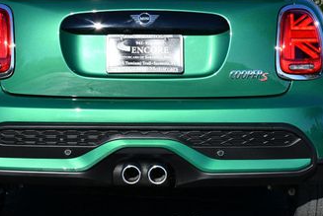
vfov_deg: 10.3
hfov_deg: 15.4
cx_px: 124
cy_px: 43
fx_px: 1195
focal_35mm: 133
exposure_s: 1/250
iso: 100
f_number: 8
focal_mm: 34
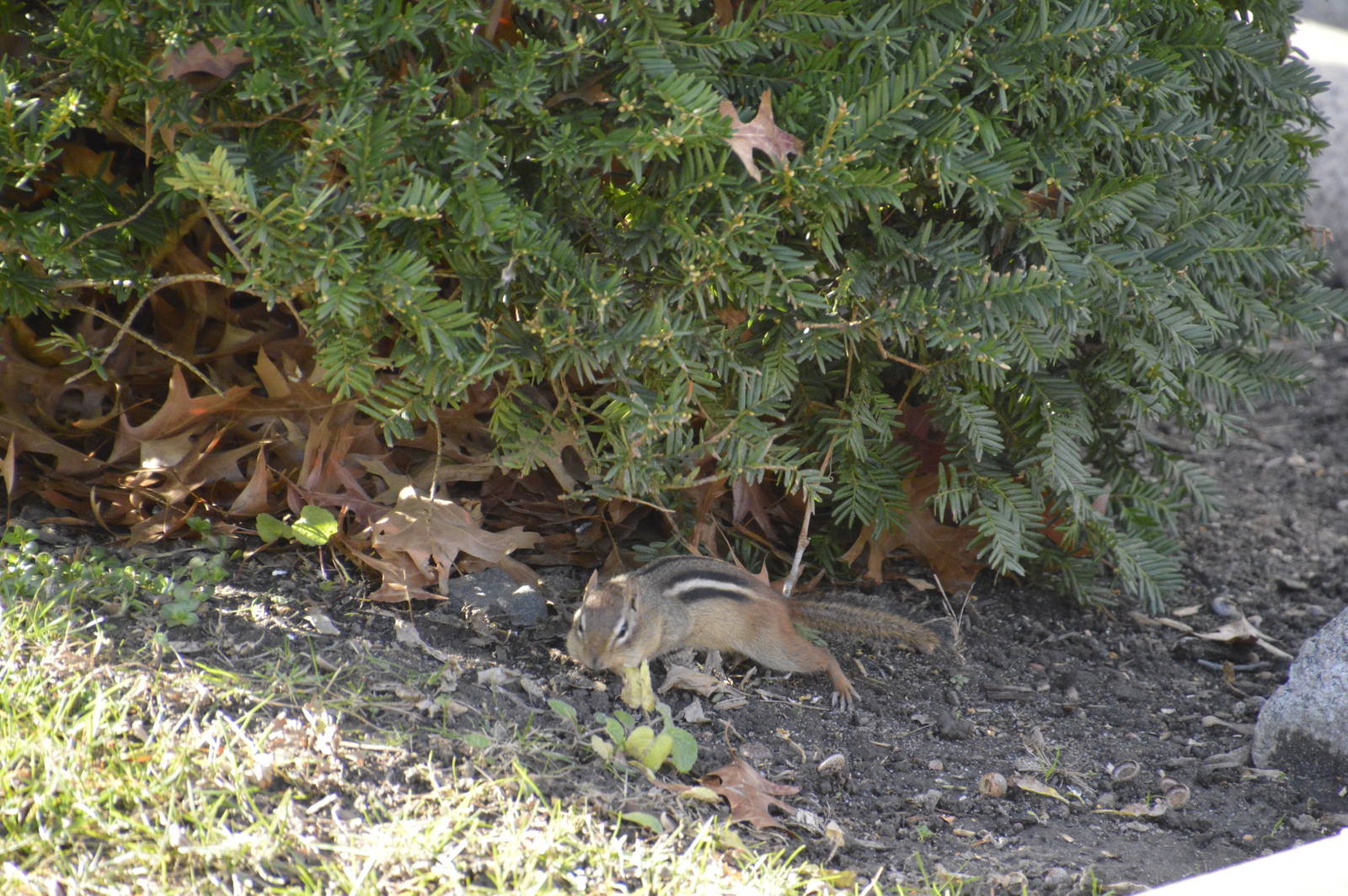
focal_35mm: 450
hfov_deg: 4.6
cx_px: 674
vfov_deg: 3.0
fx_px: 16836
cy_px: 448
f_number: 6.3
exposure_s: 1/500
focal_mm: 300
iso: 2500
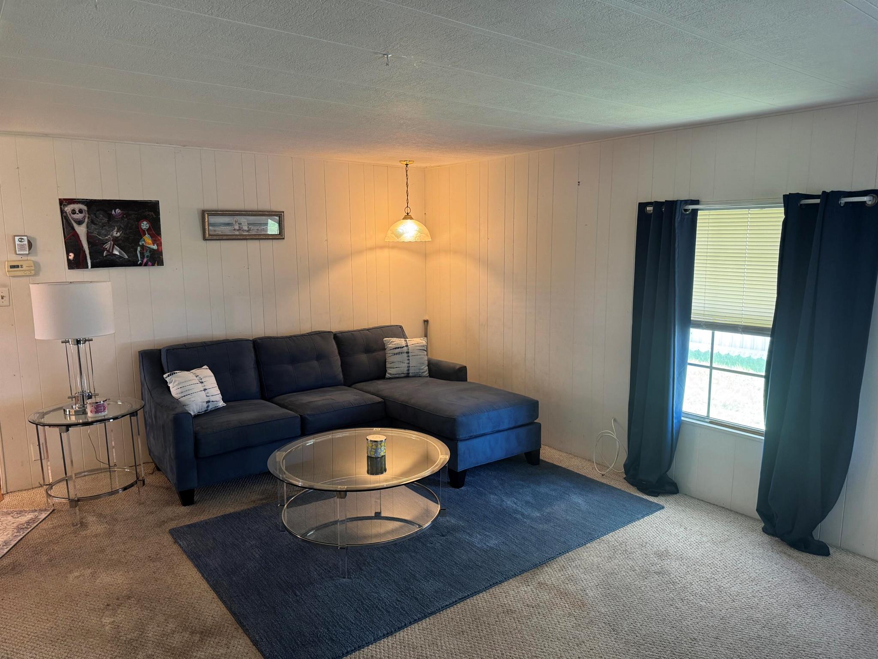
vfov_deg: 56.8
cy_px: 330
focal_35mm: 24
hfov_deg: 71.6
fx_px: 609
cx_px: 439
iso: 200
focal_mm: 6.76
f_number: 1.78
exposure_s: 1/60
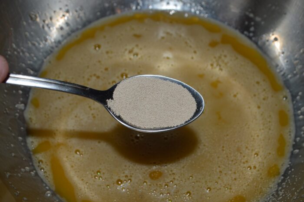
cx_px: 152
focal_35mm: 42
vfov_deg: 31.8
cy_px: 101
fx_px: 354
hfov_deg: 46.4
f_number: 8
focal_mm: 28
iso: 100
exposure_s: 1/60
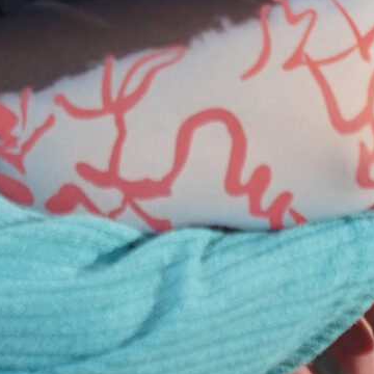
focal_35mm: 465
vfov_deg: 3.7
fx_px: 5684
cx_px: -100
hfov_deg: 3.8
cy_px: -419
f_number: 4
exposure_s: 1/160
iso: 500
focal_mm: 77
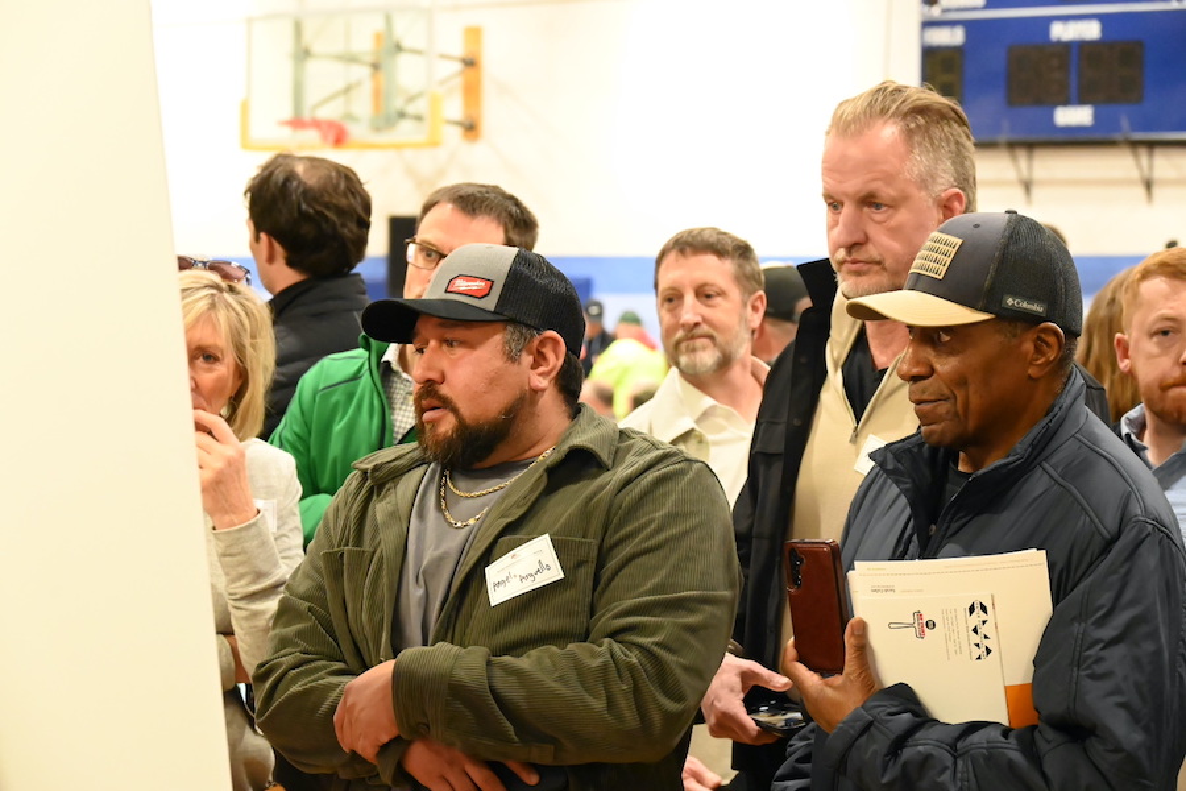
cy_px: 396
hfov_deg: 25.4
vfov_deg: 17.1
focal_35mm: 80
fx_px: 2635
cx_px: 593
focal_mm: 80
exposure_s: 1/160
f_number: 6.3
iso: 16000
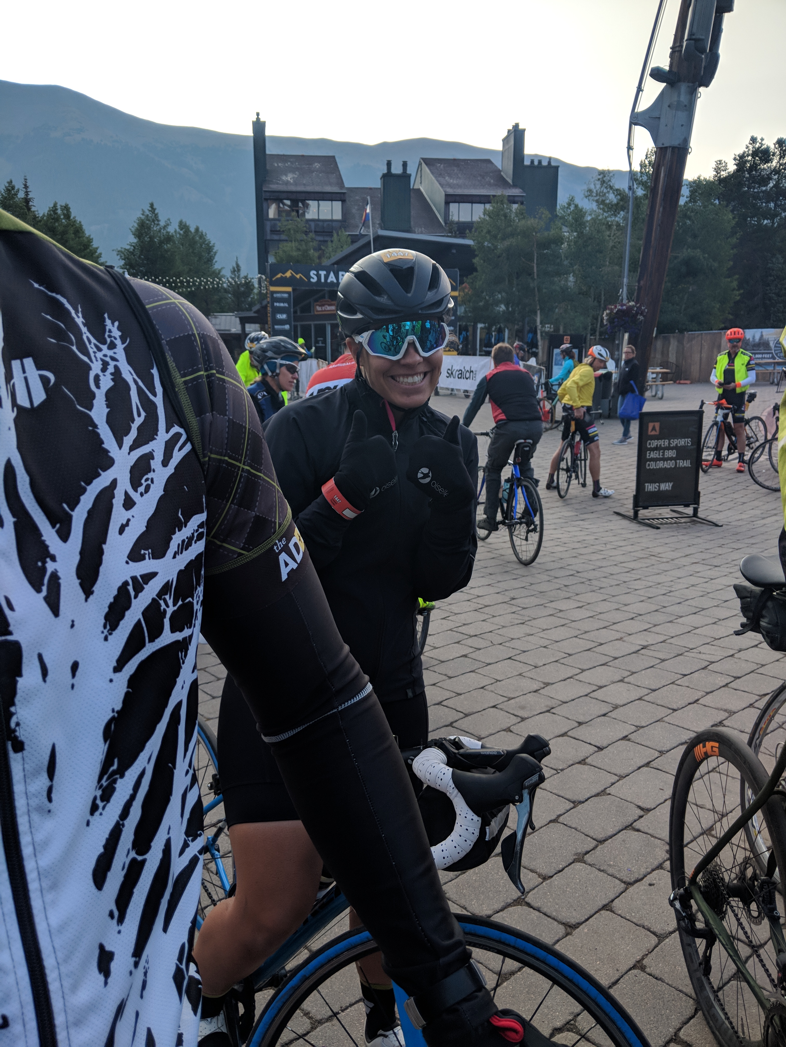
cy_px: 524
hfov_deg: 51.4
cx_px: 393
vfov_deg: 65.3
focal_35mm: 27
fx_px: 817
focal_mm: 4.44
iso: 51
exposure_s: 1/650
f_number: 1.8
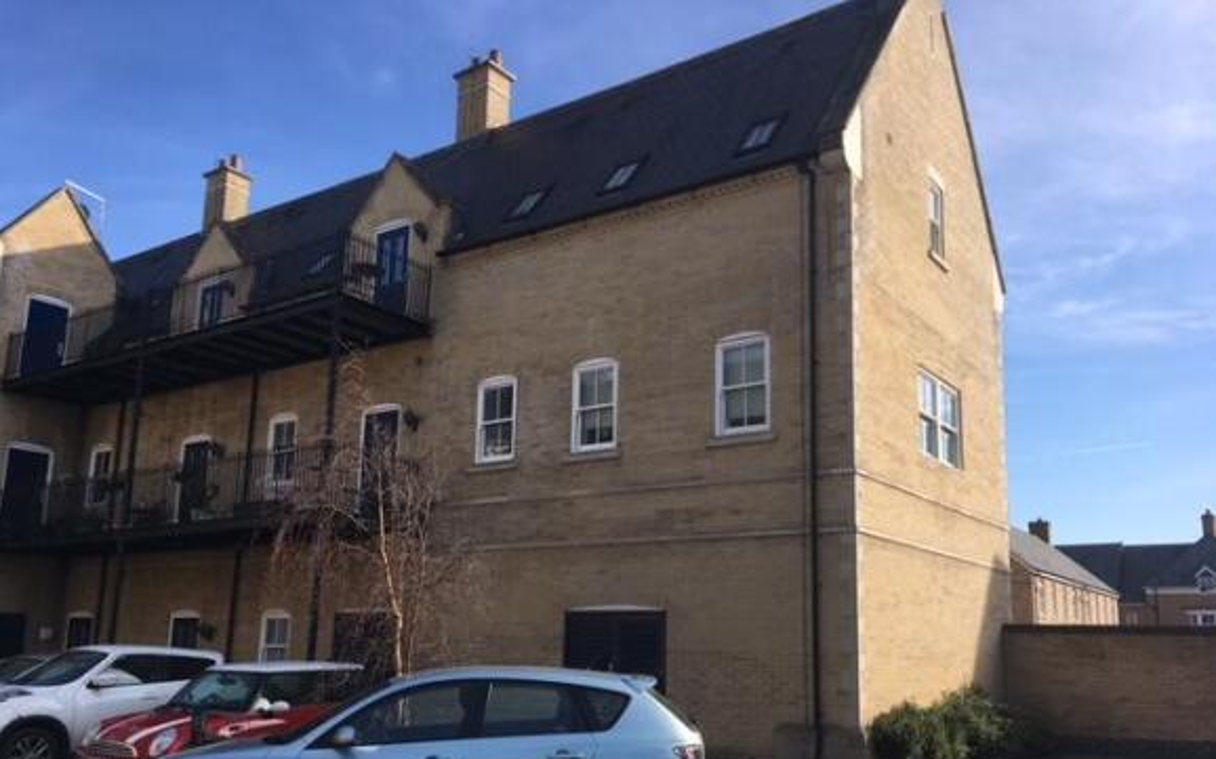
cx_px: 611
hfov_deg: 61.2
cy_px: 457
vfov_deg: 40.4
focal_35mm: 31
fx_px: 1027
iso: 25
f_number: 2.2
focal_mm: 4.15
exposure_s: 1/999
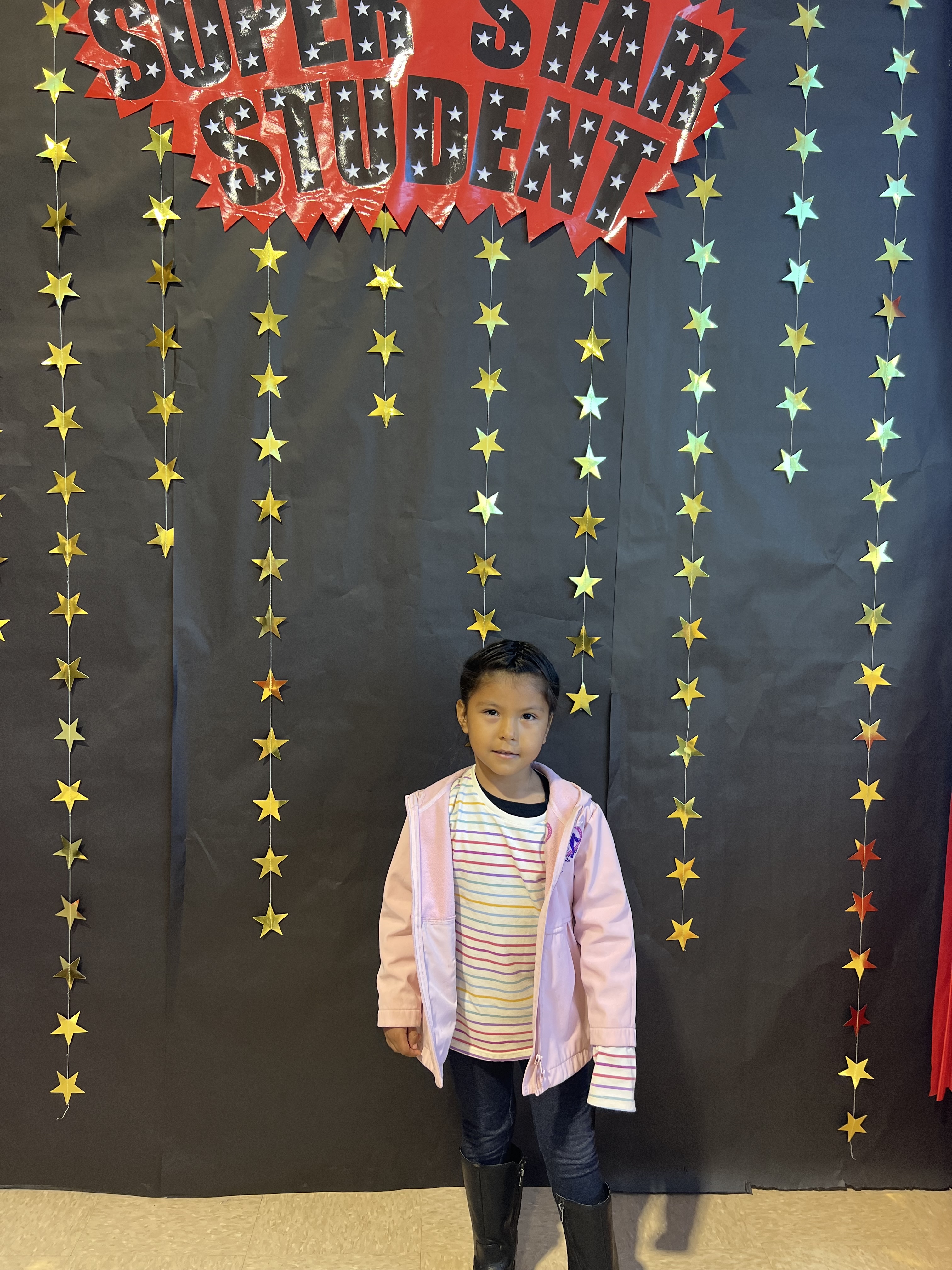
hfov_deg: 53.1
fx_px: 953
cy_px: 635
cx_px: 476
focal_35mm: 26
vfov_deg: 67.3
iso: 125
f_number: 1.5
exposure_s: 1/101
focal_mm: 5.7
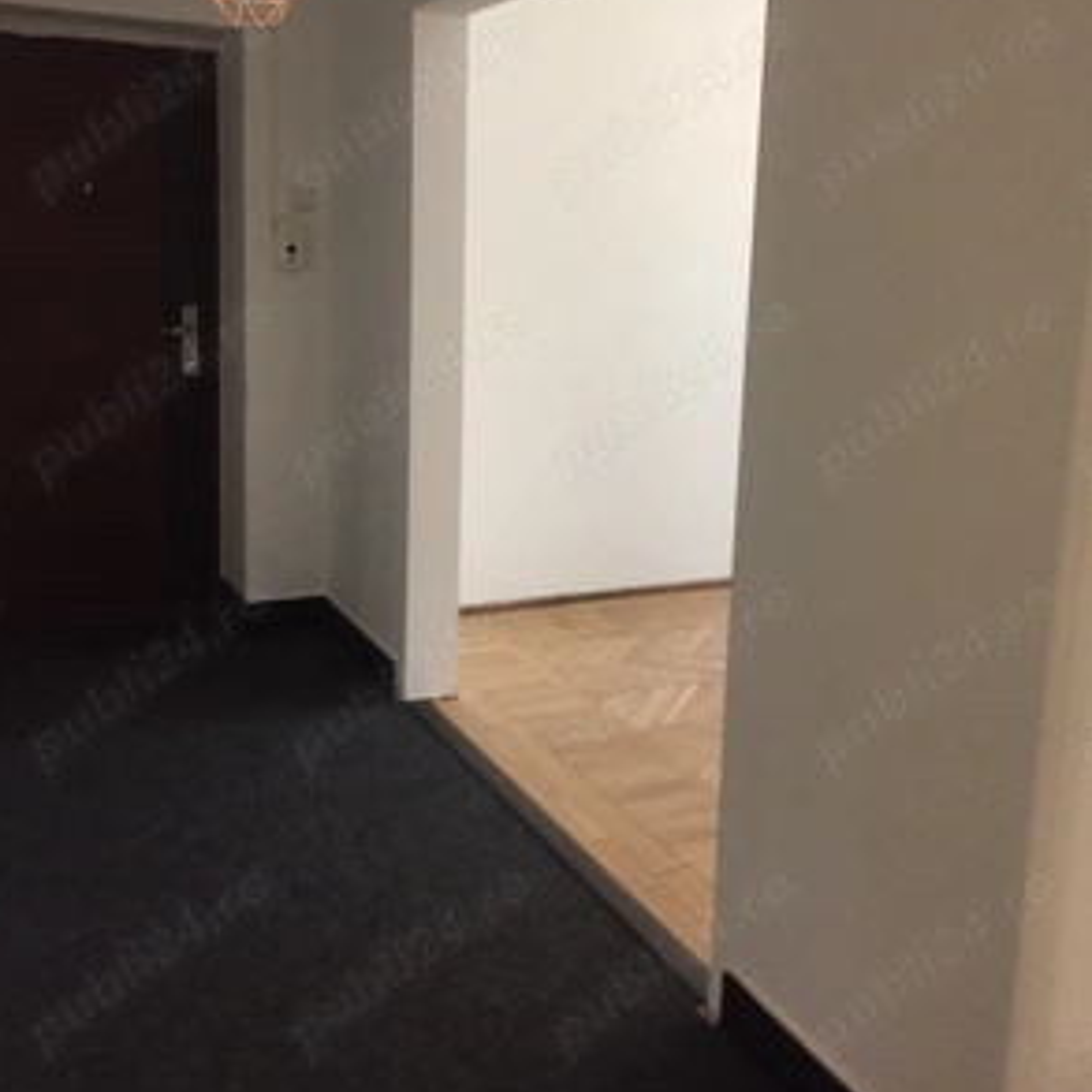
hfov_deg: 47.2
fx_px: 1249
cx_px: 540
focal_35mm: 35
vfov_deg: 47.0
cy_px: 451
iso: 250
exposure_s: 1/25
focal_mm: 4.15
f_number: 2.2
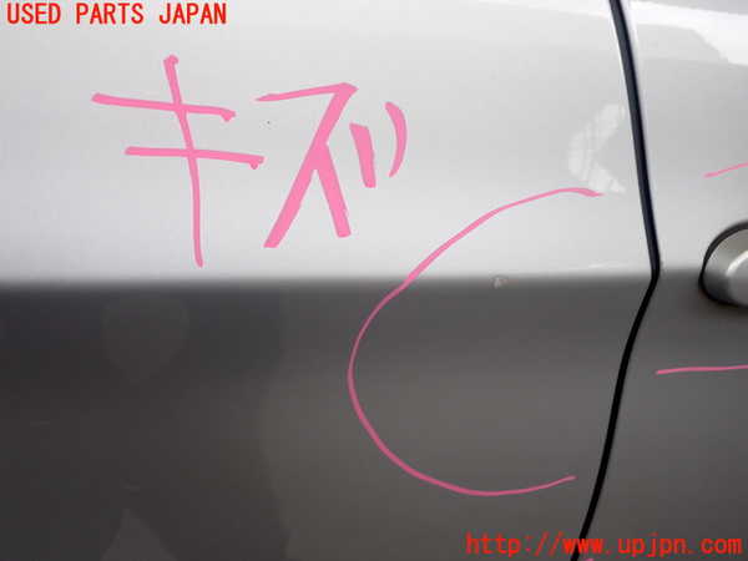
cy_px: 280
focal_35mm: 30
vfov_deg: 46.8
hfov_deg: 60.0
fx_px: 648
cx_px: 374
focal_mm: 5.4
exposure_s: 1/125
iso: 160
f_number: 2.3
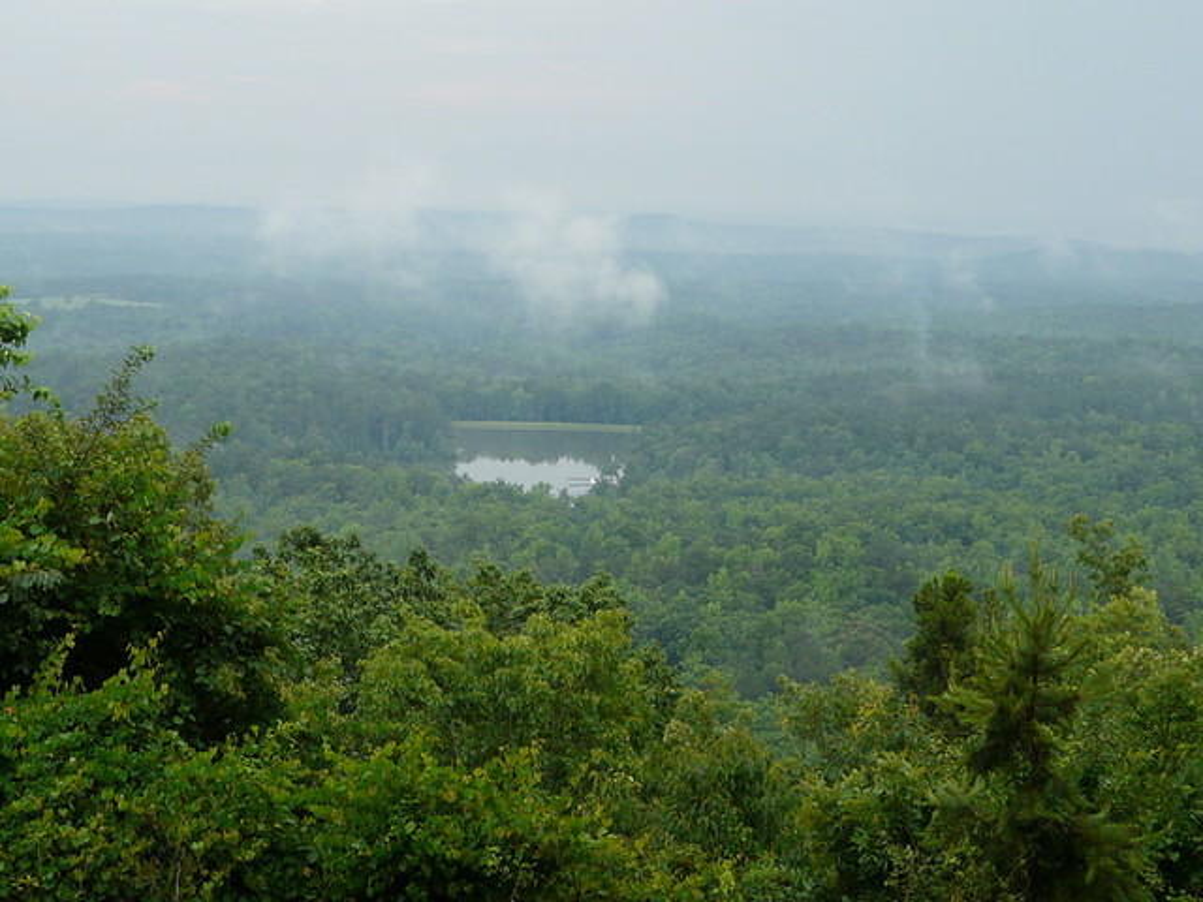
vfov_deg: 15.9
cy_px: 451
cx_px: 602
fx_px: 3232
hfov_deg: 21.1
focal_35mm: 93
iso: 100
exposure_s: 1/50
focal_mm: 12
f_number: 3.2
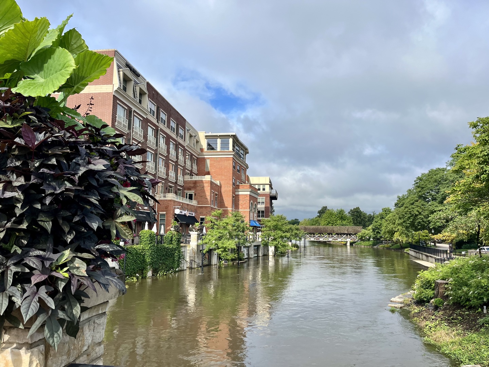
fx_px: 367
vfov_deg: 53.1
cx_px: 244
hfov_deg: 67.3
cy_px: 184
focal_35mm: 26
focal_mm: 5.1
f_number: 1.6
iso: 50
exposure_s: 1/3521
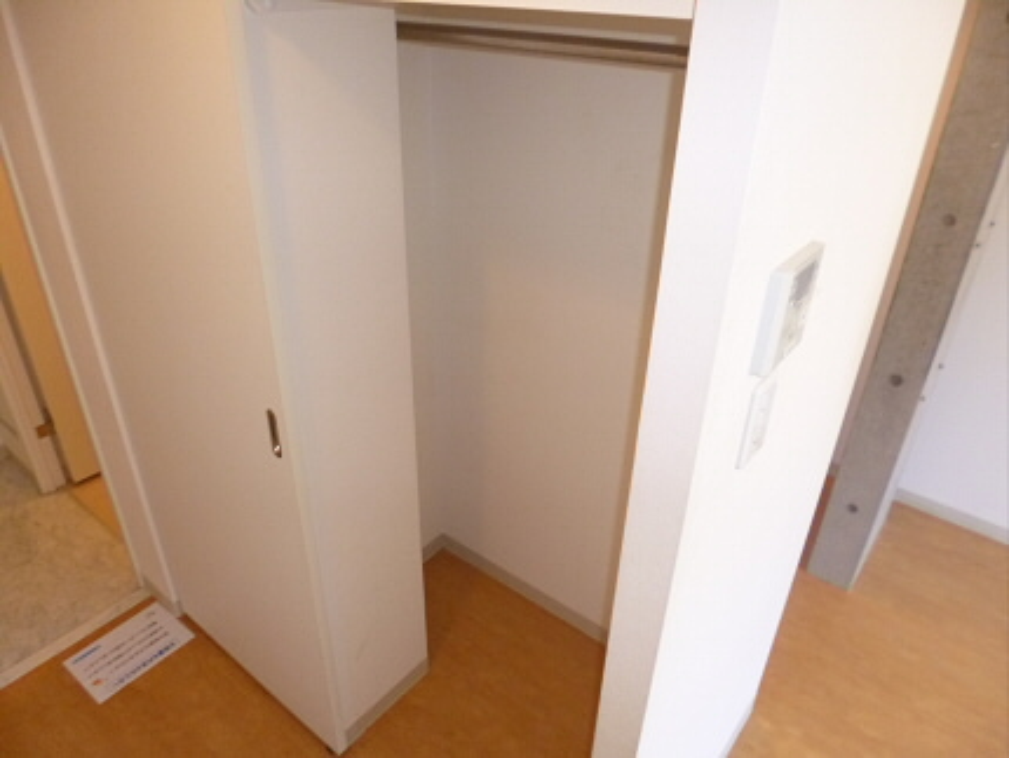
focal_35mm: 24
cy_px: 379
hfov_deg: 71.6
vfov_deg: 56.9
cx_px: 504
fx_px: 700
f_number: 2.5
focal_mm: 4.3
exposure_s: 1/60
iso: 320
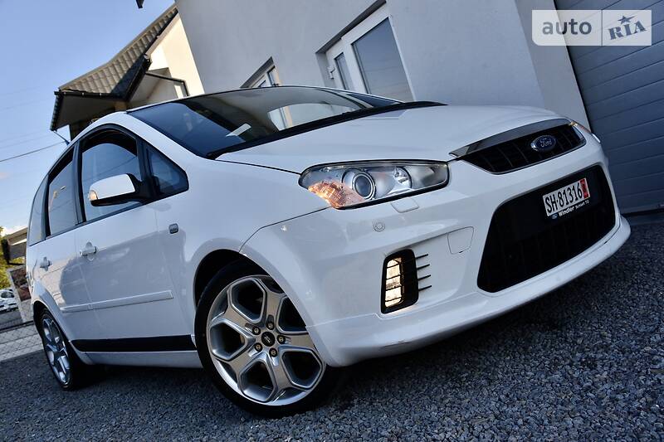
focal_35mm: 34
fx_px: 627
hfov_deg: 55.8
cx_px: 332
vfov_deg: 38.9
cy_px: 221
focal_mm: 34
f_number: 8
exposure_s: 1/250
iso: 200
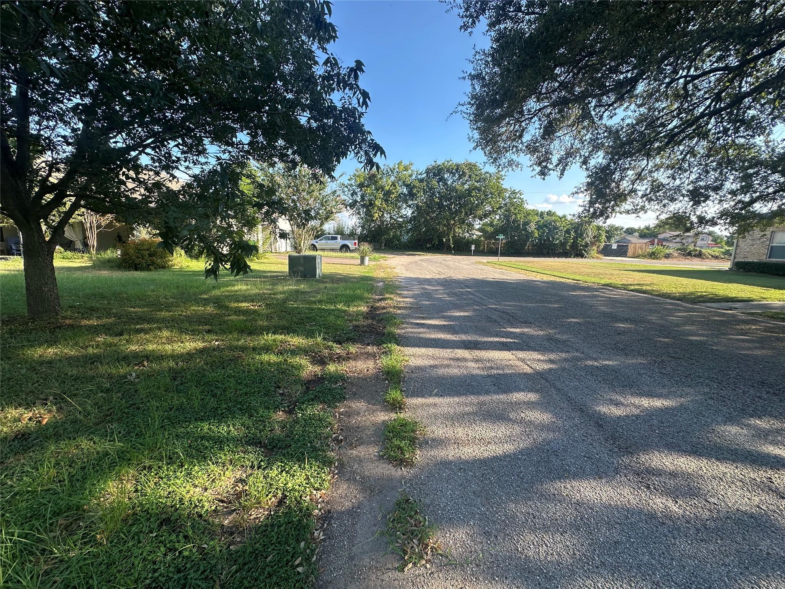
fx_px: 317
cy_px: 294
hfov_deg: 102.1
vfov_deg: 85.7
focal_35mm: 14
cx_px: 392
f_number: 2.2
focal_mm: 2.22
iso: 40
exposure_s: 1/412
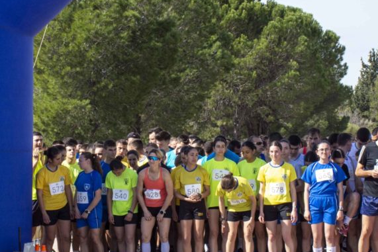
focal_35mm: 126
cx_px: 175
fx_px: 1323
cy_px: 132
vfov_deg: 10.9
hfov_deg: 16.3
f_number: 10
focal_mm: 40
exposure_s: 1/400
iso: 200
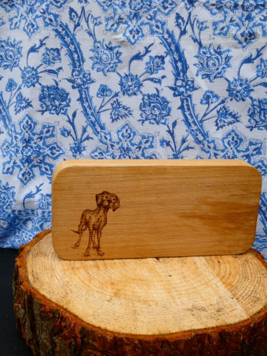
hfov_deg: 30.3
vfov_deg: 39.7
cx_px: 134
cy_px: 178
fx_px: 494
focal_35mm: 48
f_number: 8
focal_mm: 8.6
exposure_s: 1/80
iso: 125
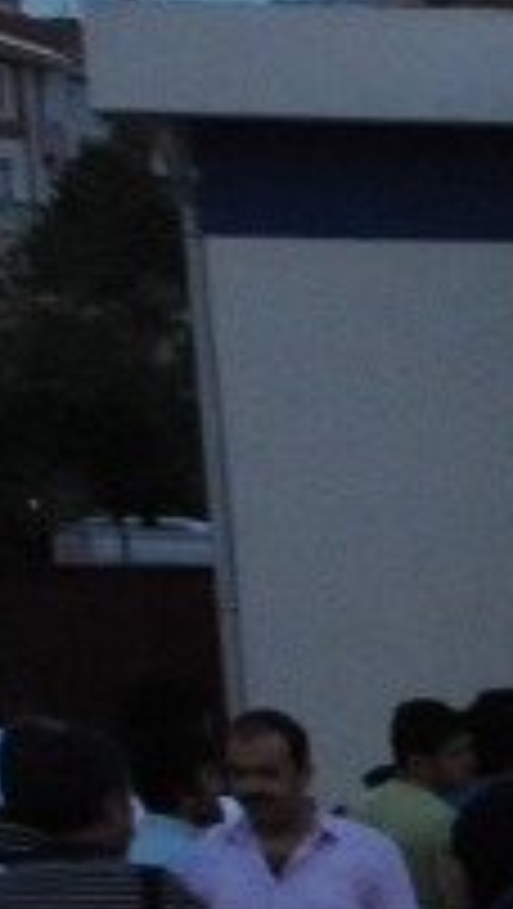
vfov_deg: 8.9
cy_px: 1930
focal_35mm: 225
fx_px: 5427
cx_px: 3244
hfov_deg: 4.2
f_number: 5.6
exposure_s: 1/60
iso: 1250
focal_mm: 18
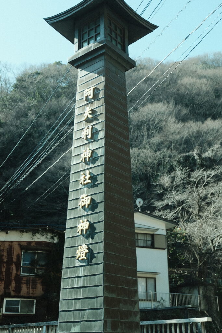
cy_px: 166
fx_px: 416
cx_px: 111
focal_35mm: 45
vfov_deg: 43.6
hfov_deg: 29.9
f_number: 2.8
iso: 400
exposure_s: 1/600
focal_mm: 30.2
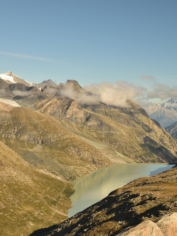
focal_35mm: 73
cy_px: 118
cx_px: 156
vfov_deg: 26.7
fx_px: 498
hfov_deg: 19.8
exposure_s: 1/160
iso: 100
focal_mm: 50
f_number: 8
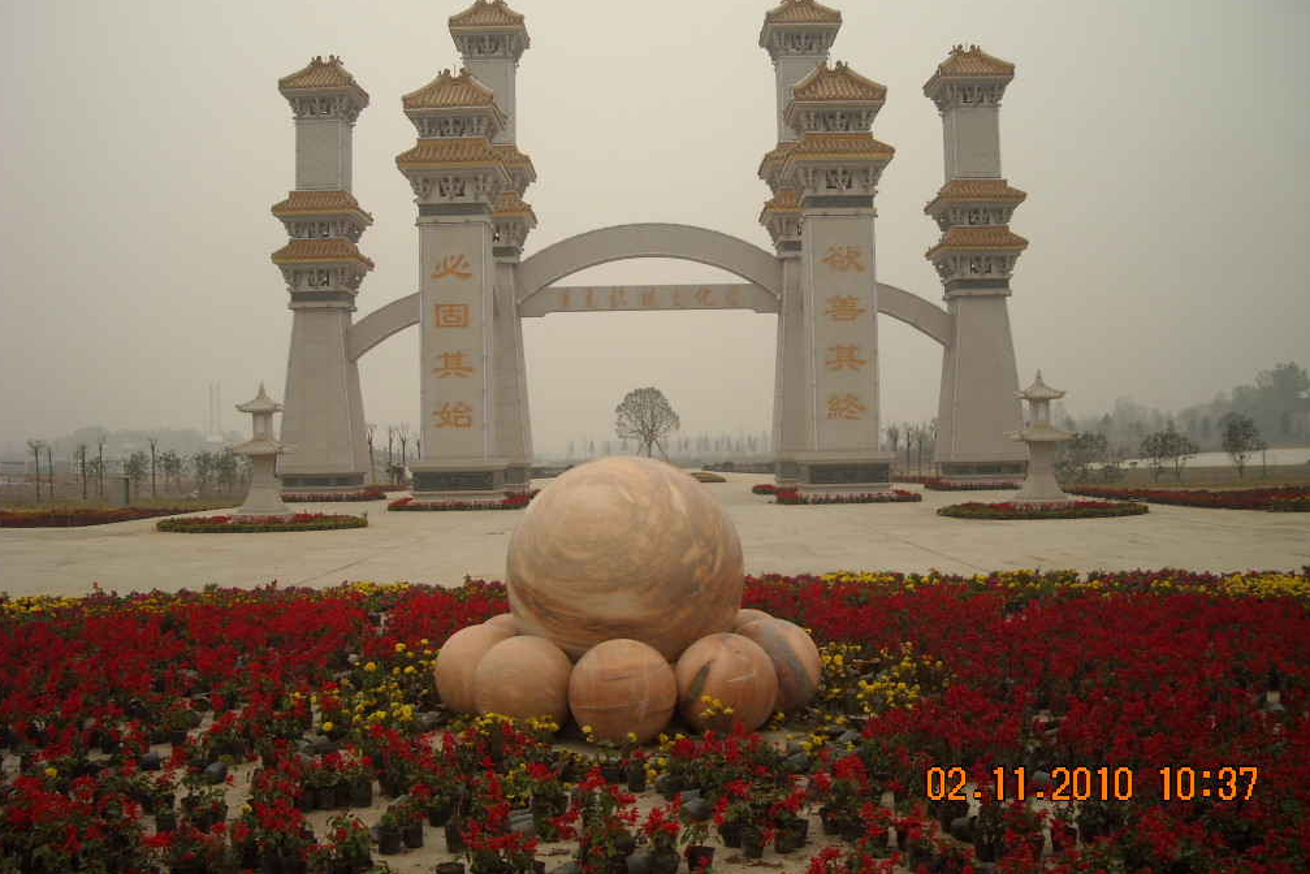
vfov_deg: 35.9
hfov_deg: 51.9
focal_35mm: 37
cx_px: 649
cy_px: 389
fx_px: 1347
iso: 64
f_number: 2.8
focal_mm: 5.7
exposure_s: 1/402
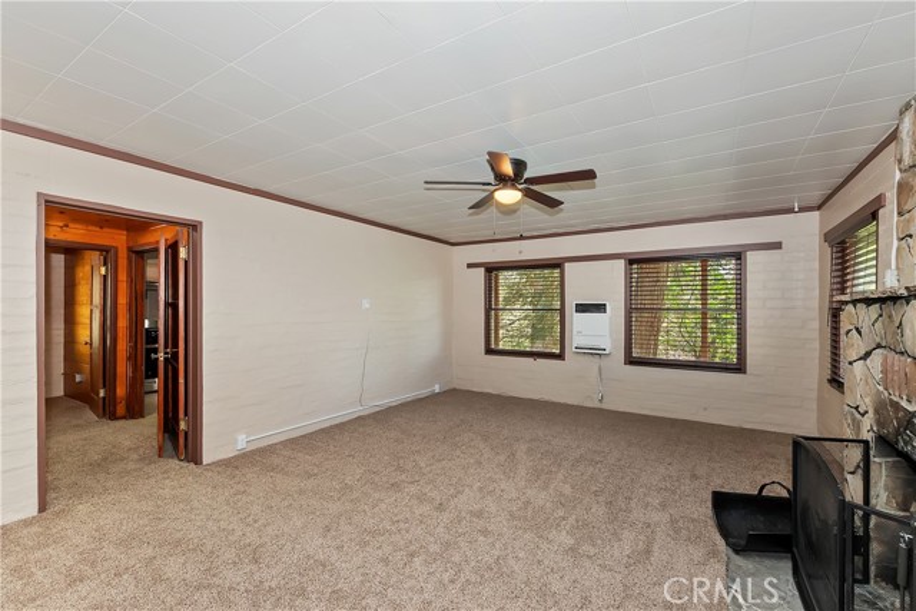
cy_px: 306
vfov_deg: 77.4
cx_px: 458
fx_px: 382
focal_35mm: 15
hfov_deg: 100.4
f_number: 8
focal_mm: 10
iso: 400
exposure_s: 1/30
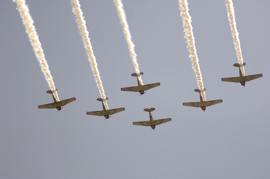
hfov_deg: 17.1
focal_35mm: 120
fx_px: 899
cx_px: 135
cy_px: 90
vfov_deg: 11.4
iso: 100
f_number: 2.8
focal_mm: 80
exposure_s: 1/2500
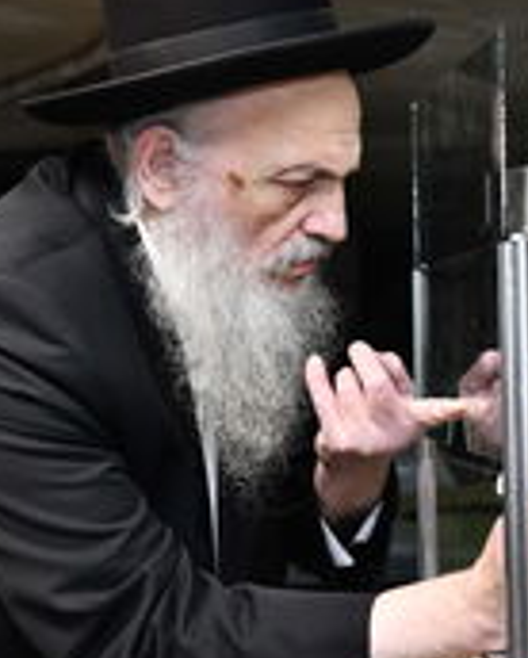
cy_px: 302
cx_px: 436
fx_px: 2125
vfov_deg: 17.6
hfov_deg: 14.1
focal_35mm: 109
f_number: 5.6
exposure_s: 1/80
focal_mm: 50
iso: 1000
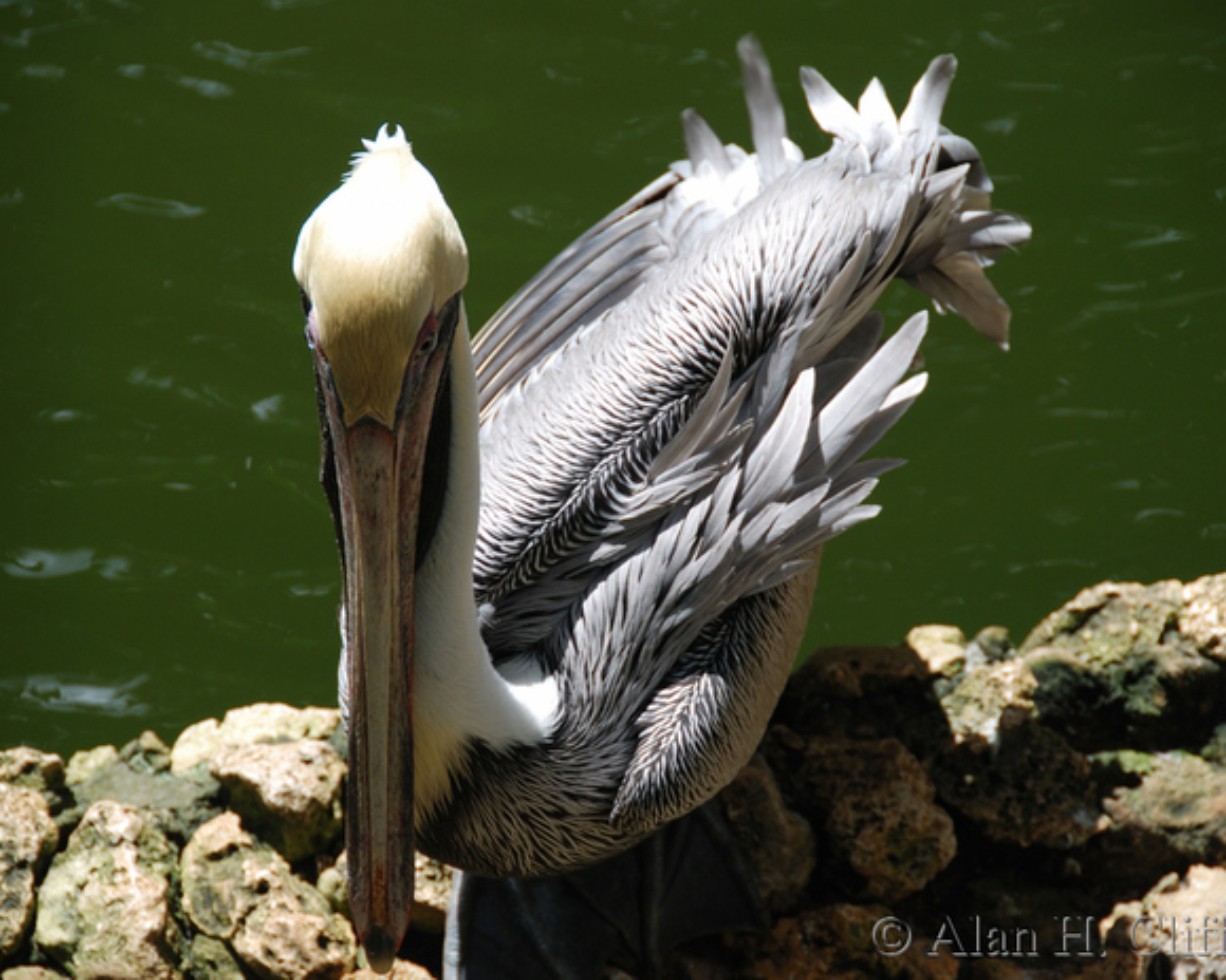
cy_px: 492
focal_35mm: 221
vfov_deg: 7.0
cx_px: 626
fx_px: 8019
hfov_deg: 8.7
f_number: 5.6
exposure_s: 1/320
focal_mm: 130
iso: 100
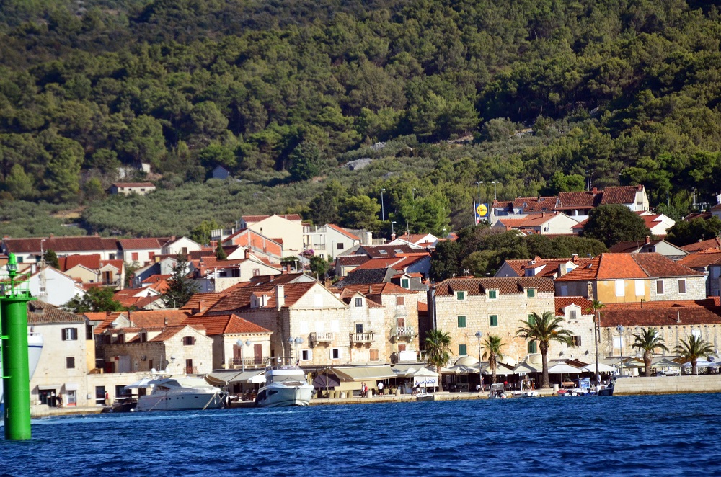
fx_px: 8992
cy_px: 238
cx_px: 360
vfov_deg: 3.0
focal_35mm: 450
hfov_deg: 4.6
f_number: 5.6
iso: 1250
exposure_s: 1/8000
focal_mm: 300
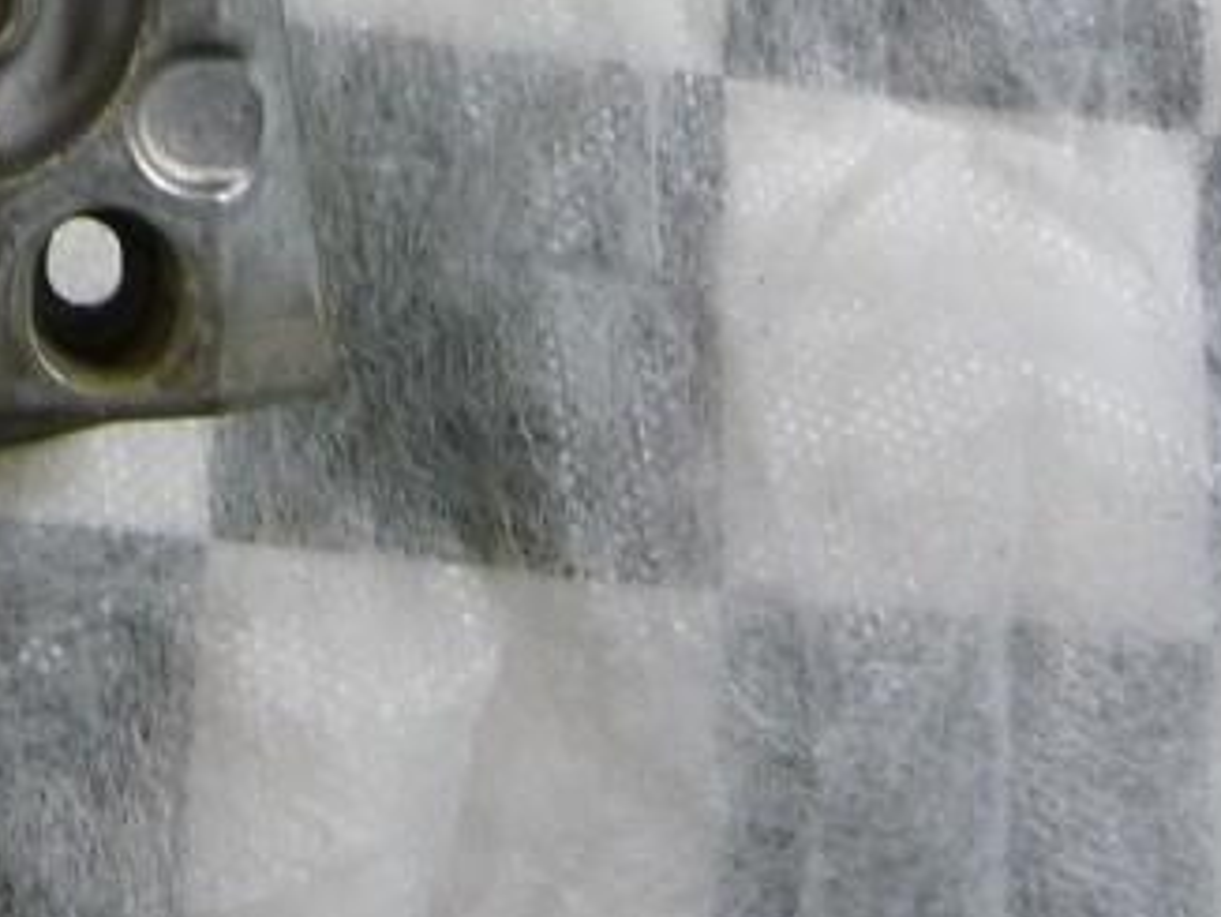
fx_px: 3212
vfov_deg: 15.0
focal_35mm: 91
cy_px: -494
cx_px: -405
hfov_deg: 19.7
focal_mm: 4.7
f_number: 3.3
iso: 250
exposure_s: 1/30
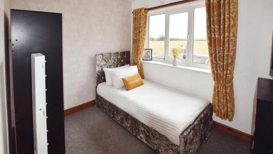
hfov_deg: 99.4
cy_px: 70
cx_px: 138
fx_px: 116
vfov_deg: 67.0
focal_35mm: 16
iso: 250
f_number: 5.6
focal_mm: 10
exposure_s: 1/125
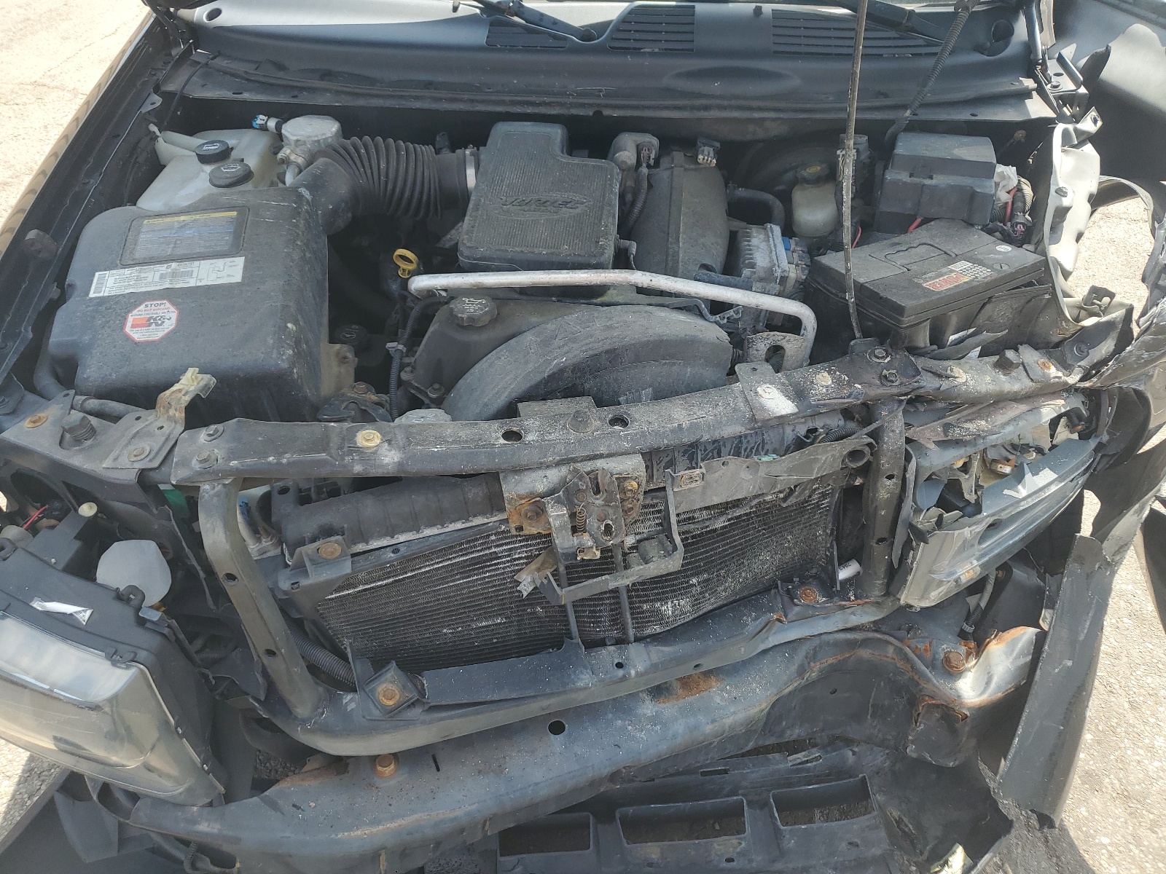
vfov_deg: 53.1
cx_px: 583
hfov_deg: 67.3
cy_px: 437
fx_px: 876
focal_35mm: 26
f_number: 1.5
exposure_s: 1/769
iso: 50
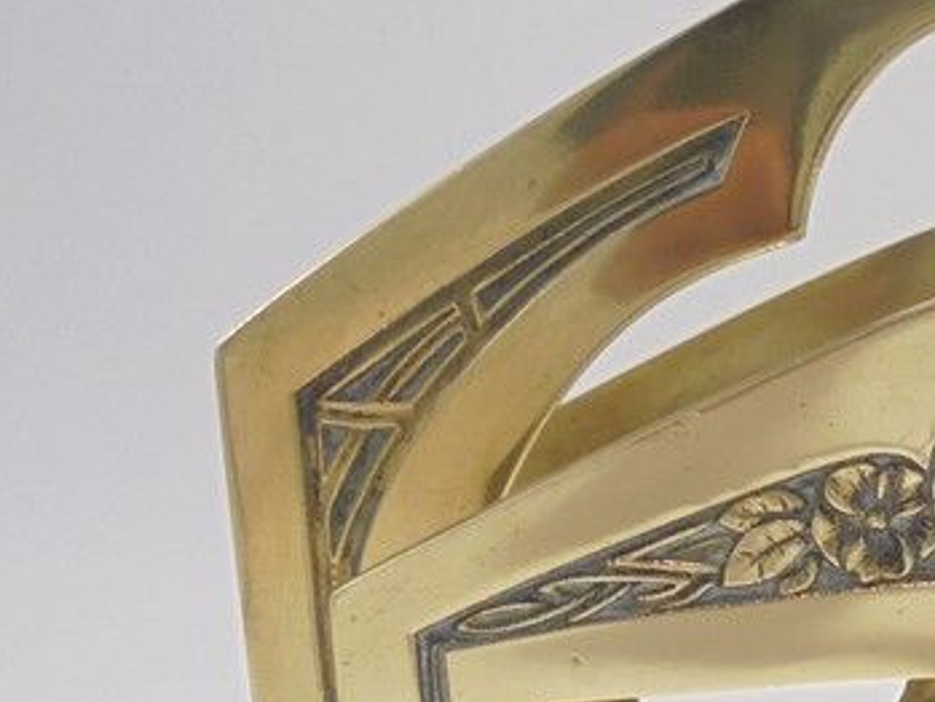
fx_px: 1810
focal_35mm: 67
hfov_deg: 27.0
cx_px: 983
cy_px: 693
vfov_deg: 21.2
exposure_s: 1/80
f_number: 3.5
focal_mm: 4.6
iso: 100
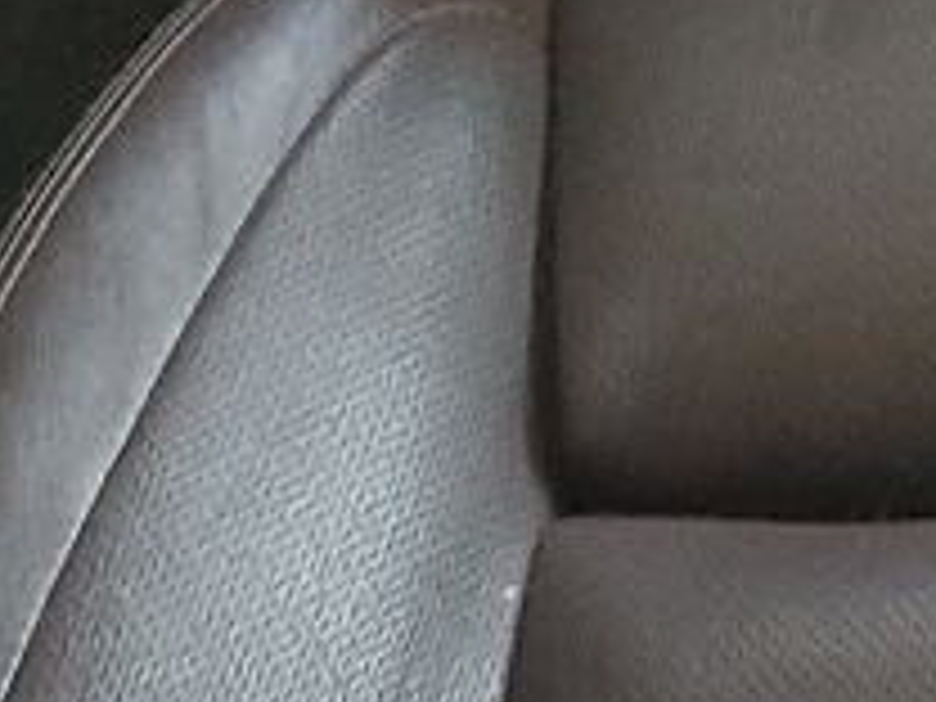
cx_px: 3550
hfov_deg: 7.5
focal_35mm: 200
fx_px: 5408
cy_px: -639
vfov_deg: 7.2
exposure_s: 1/50
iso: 65
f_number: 1.5
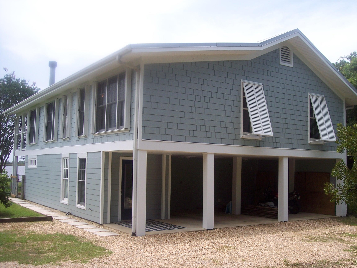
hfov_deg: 47.9
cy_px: 134
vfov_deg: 36.8
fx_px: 402
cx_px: 178
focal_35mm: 39
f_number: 3.4
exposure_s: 1/500
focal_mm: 8
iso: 100
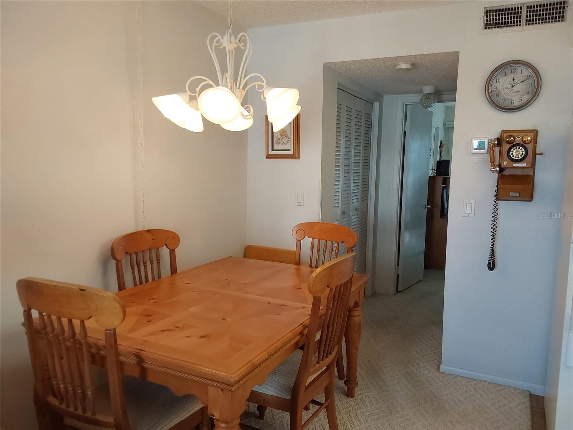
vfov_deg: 49.7
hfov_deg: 63.4
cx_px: 286
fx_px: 463
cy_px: 215
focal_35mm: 28
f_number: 1.9
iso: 64
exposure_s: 1/60
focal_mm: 2.91
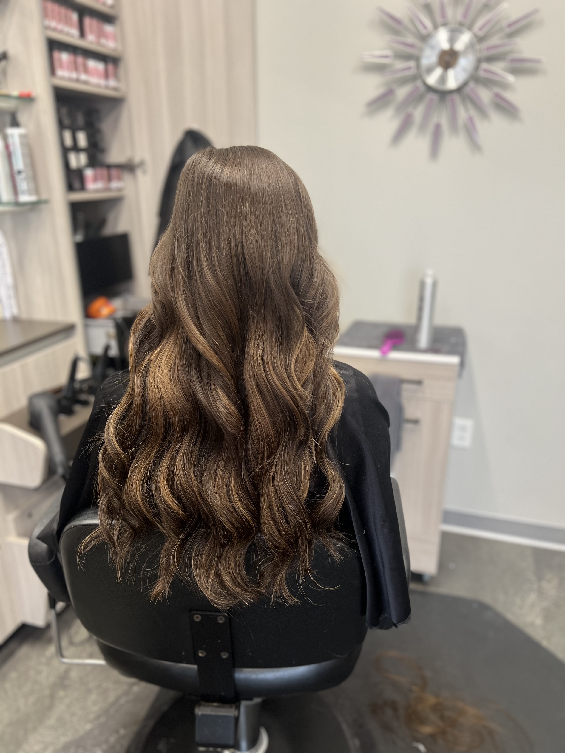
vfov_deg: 67.3
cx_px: 282
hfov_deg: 53.1
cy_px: 376
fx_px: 566
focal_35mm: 26
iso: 125
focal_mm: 5.7
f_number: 1.5
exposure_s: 1/75
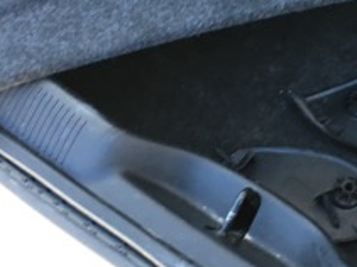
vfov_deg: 16.3
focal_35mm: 88
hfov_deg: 21.9
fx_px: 907
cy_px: -24
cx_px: 293
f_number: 2.2
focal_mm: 4.15
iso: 50
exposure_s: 1/30
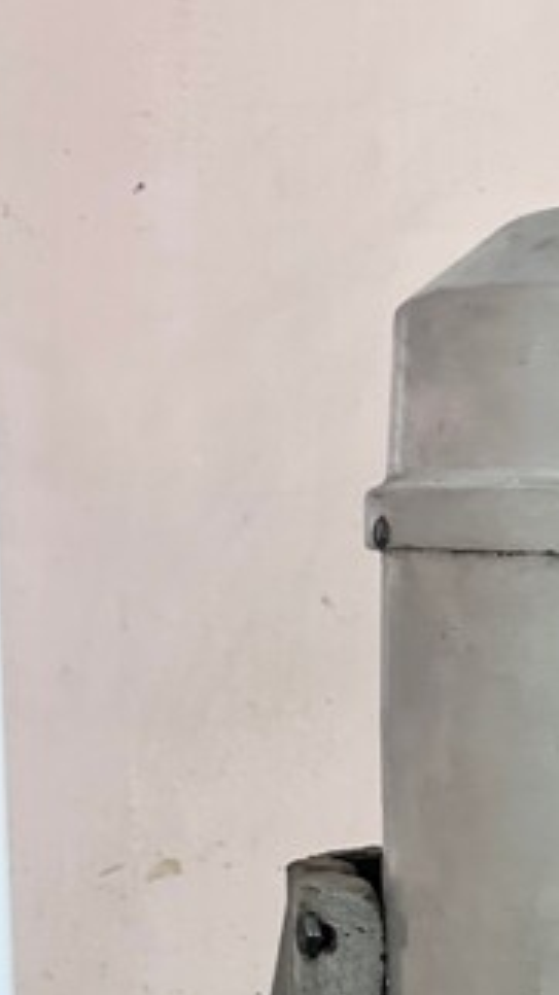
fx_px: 1740
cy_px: 1031
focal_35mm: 66
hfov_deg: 17.1
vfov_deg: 29.5
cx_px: 744
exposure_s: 1/60
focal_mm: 6.86
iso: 500
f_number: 1.78
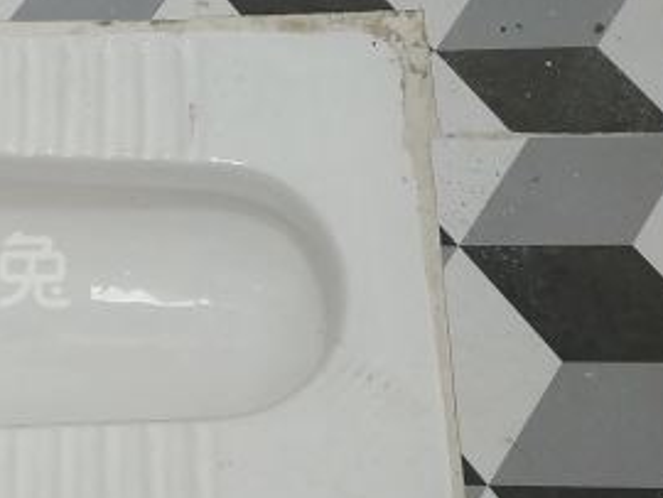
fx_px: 1361
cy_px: 245
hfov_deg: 24.8
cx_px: -125
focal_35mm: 71
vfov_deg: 20.8
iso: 250
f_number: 1.9
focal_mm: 3.94
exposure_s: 1/50
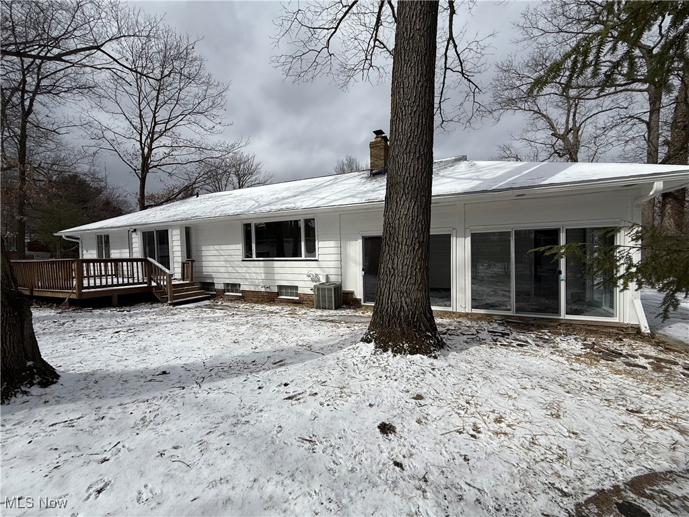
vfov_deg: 85.7
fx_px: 279
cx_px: 344
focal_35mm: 14
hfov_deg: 102.1
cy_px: 258
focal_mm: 2.22
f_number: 2.2
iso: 50
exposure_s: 1/5155
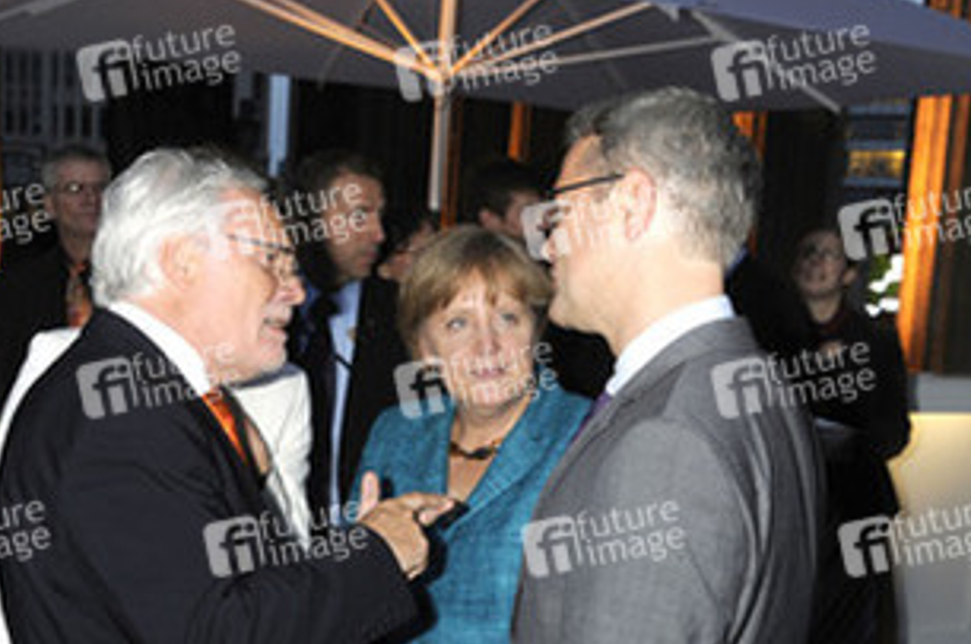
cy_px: 460
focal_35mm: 59
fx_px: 1589
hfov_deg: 34.0
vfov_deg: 22.8
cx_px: 519
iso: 800
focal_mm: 40
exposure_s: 1/125
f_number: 5.6
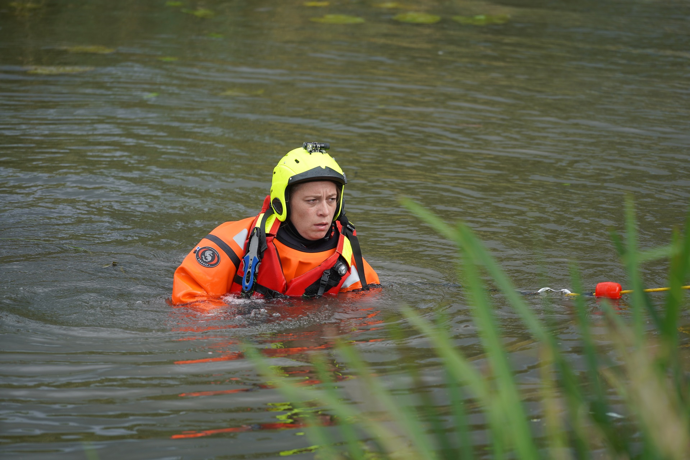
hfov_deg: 10.3
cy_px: 230
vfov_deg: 6.9
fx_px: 3833
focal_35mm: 200
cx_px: 345
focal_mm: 200
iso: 100
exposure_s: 1/320
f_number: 4
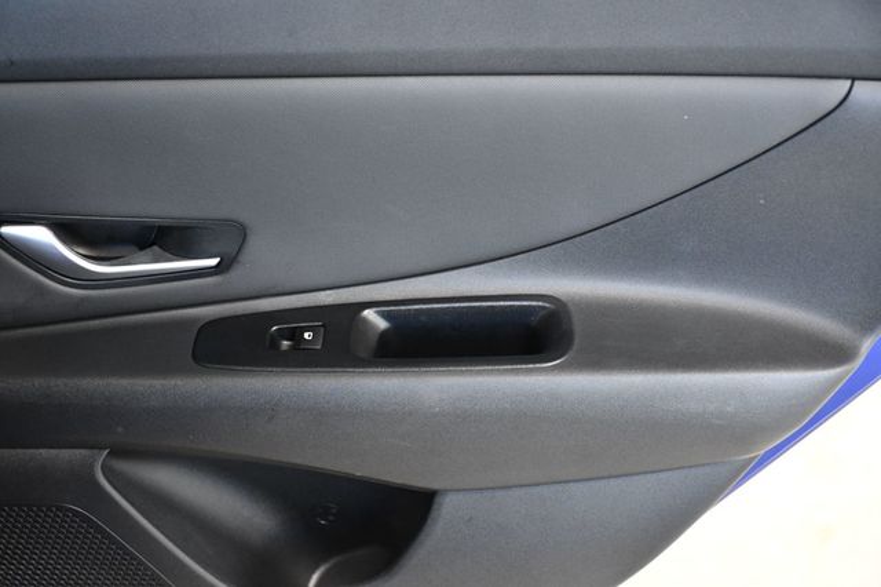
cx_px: 440
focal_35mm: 75
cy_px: 294
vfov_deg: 18.2
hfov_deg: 27.0
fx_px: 1834
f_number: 5
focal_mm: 50
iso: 2500
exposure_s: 1/100
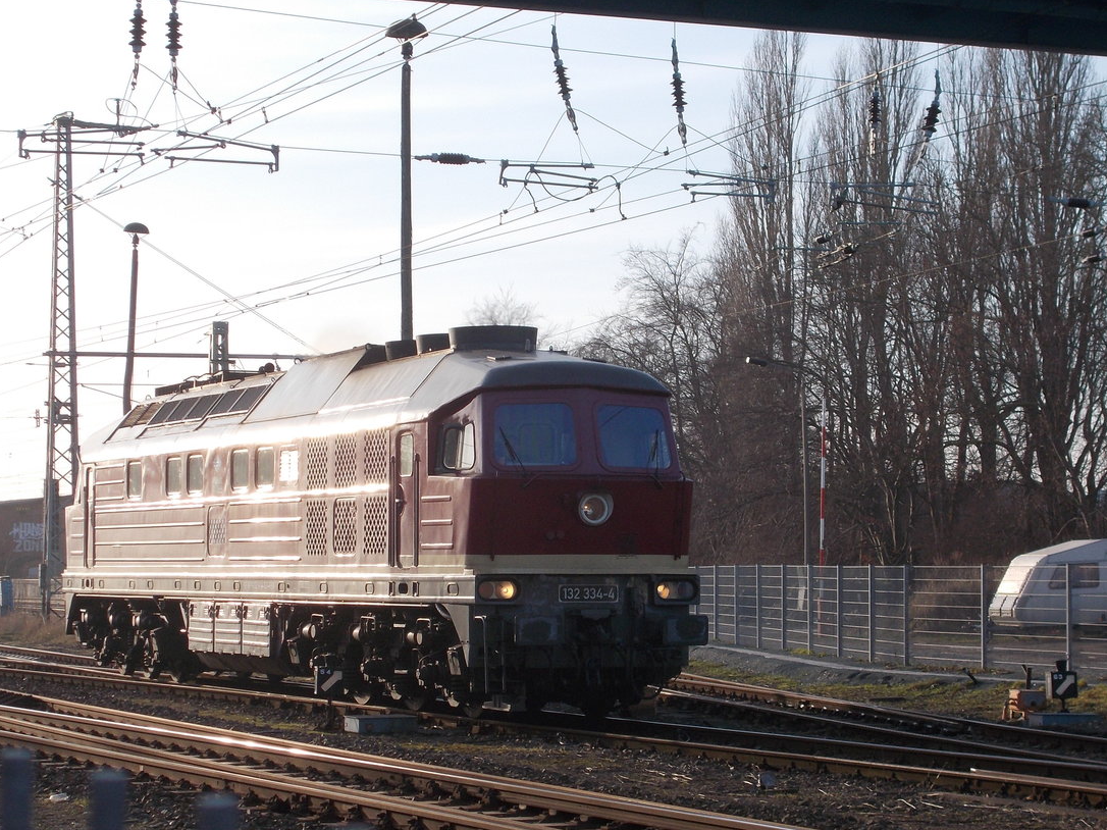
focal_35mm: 84
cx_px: 557
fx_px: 2686
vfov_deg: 17.6
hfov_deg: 23.3
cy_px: 457
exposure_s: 1/250
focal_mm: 13.5
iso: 80
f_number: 5.8
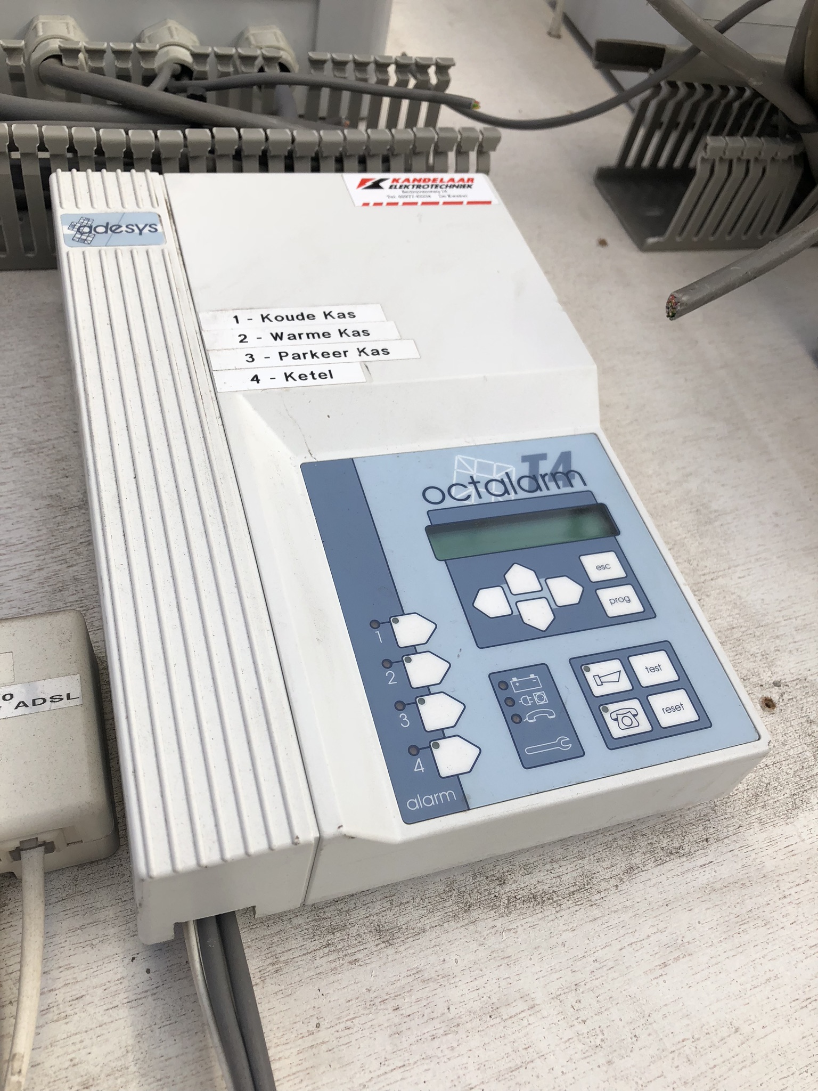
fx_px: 882
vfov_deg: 63.4
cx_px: 409
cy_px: 546
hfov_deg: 49.7
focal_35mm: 28
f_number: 1.8
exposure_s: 1/750
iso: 20
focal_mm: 3.99
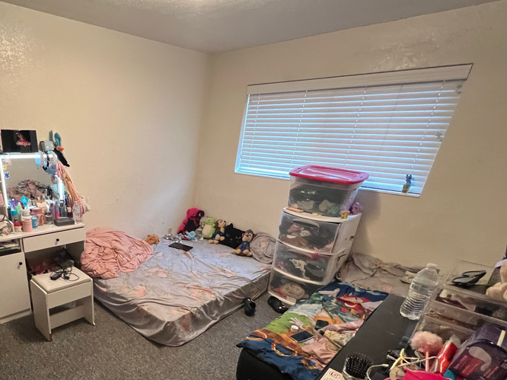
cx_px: 139
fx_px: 293
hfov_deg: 76.8
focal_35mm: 20
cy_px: 279
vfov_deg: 62.6
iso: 640
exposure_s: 1/60
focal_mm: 1.57
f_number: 1.8
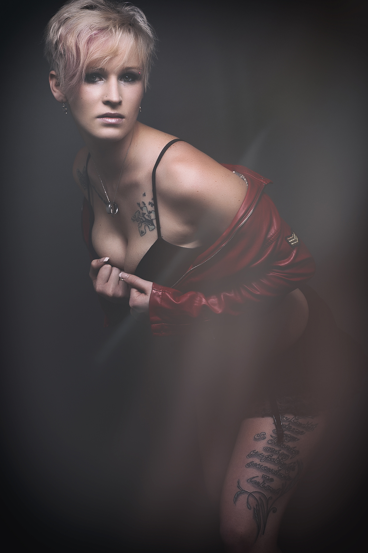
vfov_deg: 27.0
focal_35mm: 75
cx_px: 184
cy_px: 276
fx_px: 1152
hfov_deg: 18.2
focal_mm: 50
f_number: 13
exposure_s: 1/500
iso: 200
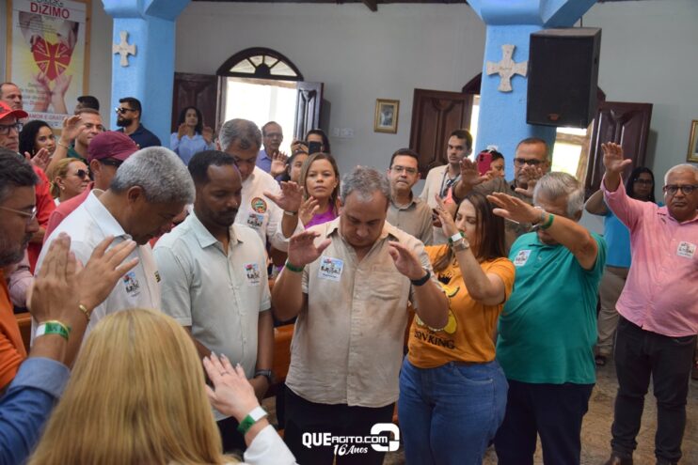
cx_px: 349
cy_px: 232
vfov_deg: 28.1
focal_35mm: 48
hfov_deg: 41.1
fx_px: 931
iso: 450
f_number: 4.2
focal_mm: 32
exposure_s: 1/60
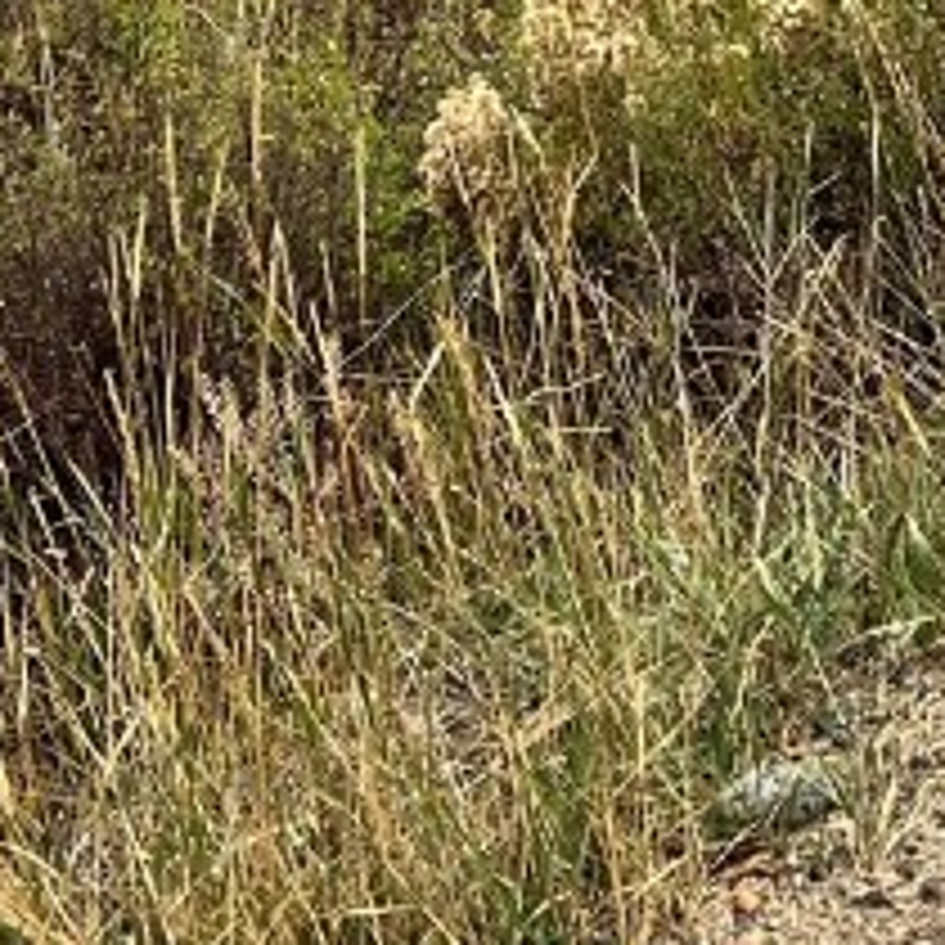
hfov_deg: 15.2
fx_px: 3459
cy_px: -720
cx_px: 986
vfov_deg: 13.9
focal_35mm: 112
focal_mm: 5.7
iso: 50
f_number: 1.5
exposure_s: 1/2083
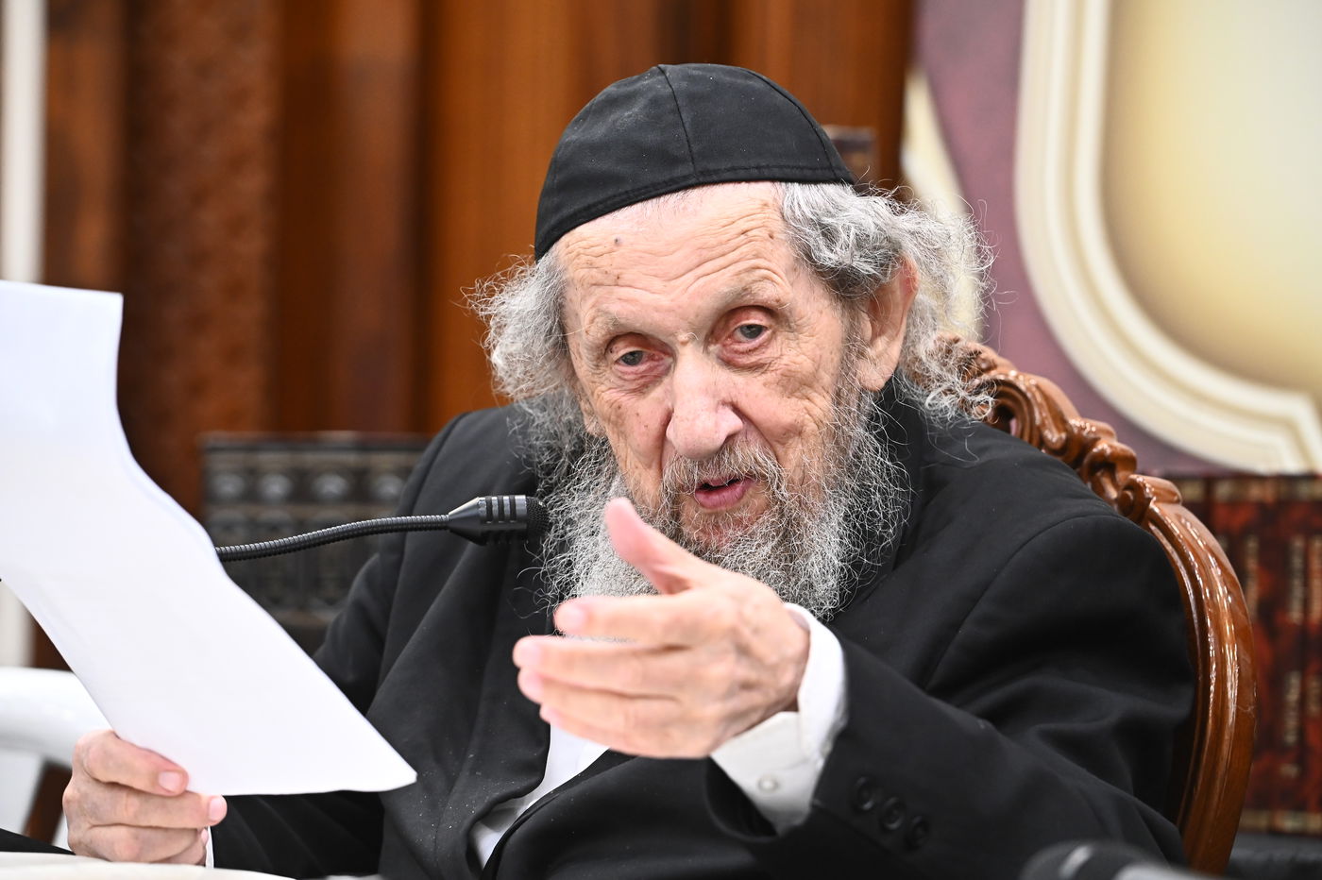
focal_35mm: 150
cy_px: 440
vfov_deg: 9.1
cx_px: 661
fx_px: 5505
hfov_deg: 13.7
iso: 3200
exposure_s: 1/200
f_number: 5.6
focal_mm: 150
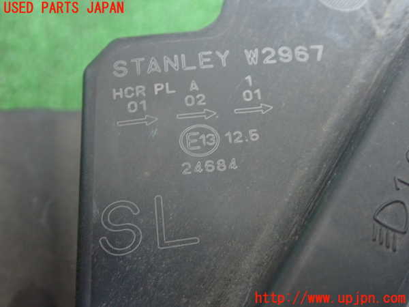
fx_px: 555
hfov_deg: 40.4
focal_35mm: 47
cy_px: 154
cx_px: 204
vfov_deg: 30.9
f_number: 3.1
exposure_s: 1/15
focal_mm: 8.4
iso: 800
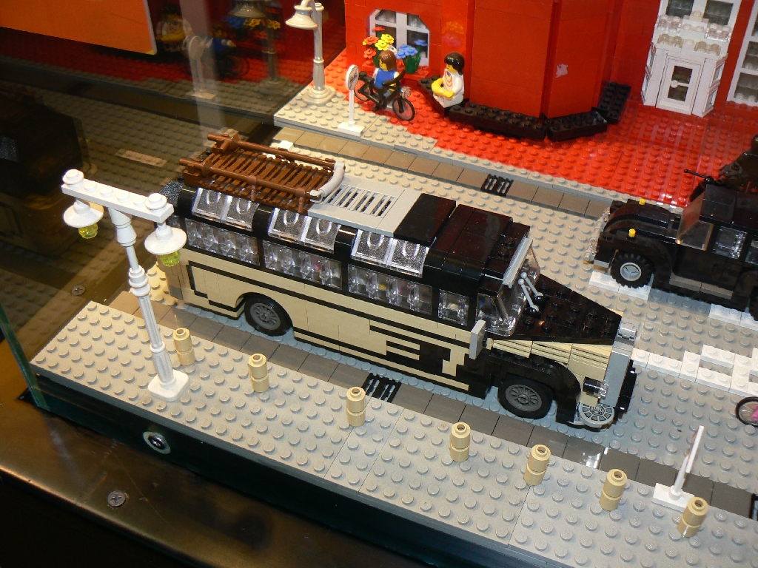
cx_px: 379
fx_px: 788
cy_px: 284
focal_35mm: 36
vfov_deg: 39.7
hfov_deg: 51.4
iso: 100
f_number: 2.8
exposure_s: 1/30
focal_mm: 6
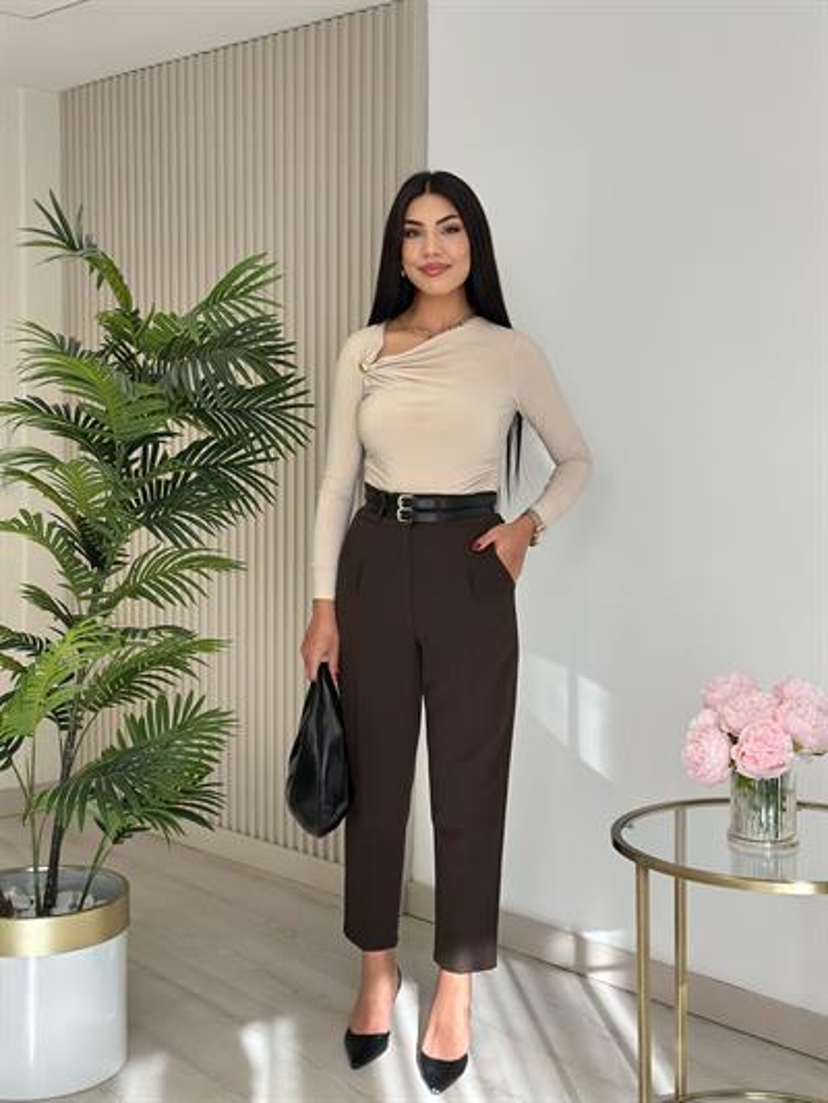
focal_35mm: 48
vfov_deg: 39.6
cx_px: 414
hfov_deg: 30.3
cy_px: 552
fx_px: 1530
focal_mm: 6.86
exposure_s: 1/411
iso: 80
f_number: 1.78
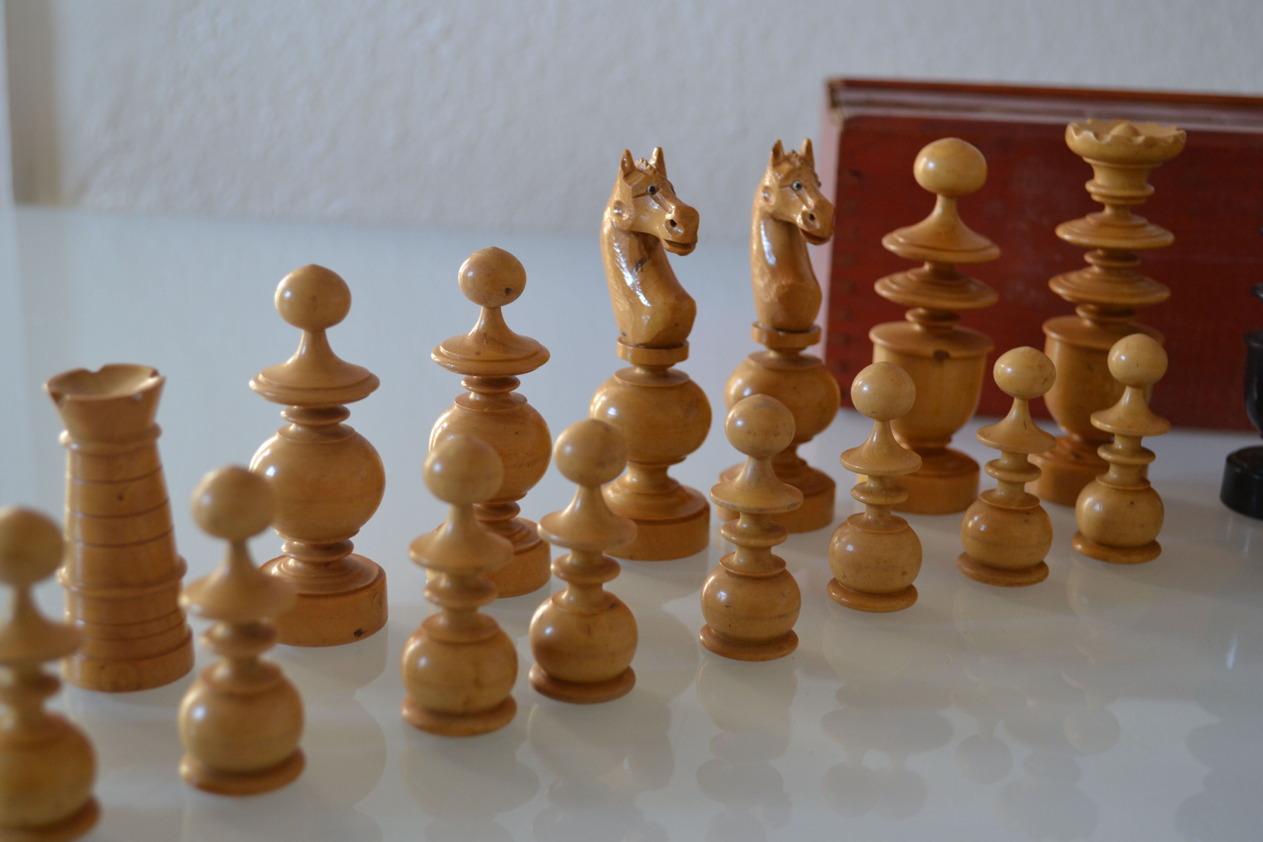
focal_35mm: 48
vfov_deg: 28.1
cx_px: 632
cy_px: 421
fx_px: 1684
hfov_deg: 41.1
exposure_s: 1/30
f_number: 4.8
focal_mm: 32
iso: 400
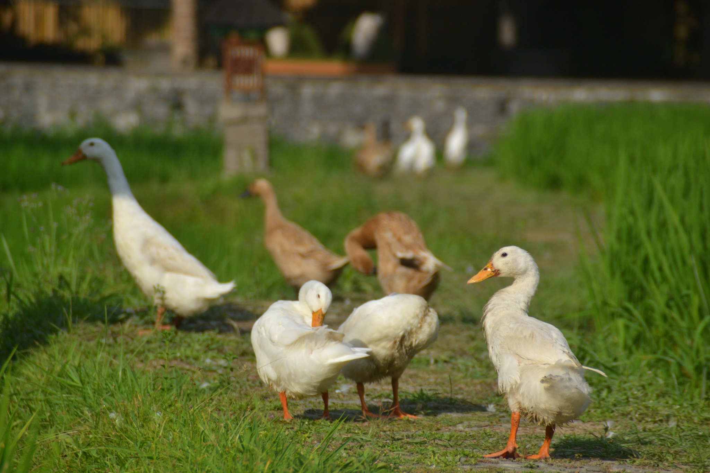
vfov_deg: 4.6
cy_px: 236
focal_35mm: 300
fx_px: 5916
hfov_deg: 6.9
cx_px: 355
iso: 400
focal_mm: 200
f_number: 6.3
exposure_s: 1/2000
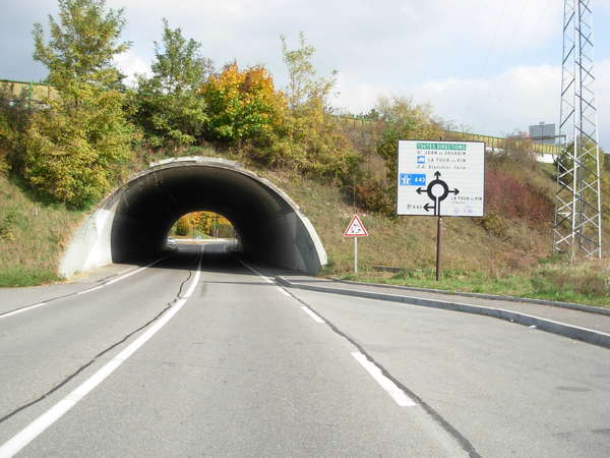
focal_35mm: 38
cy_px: 229
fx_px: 670
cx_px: 305
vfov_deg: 37.7
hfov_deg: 49.0
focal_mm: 6.3
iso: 79
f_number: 2.9
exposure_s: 1/703
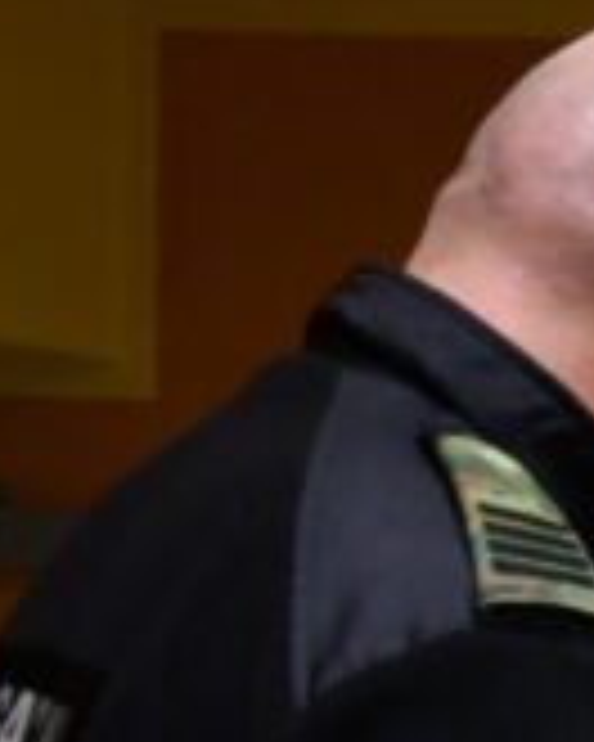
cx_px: 1832
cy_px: 967
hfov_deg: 7.4
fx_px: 3977
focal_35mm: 181
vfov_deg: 10.4
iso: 1100
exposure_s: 1/125
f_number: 3.5
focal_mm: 22
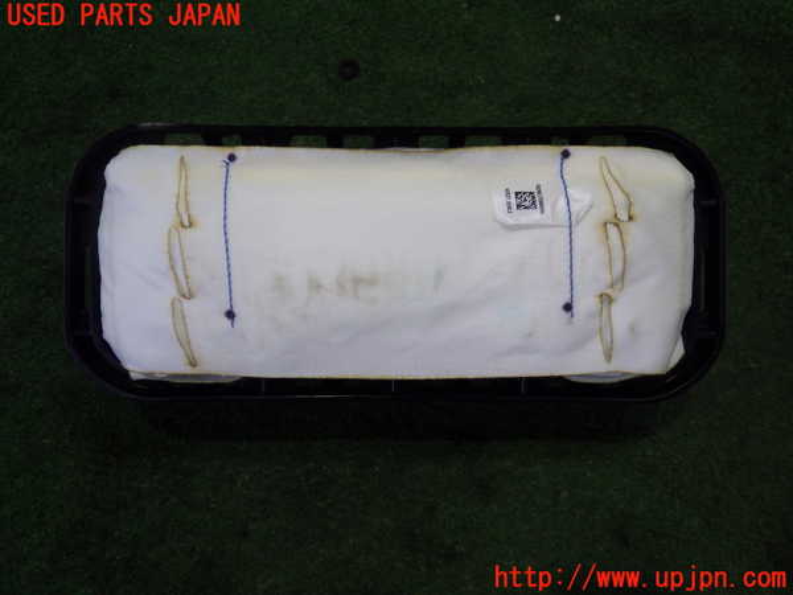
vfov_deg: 45.4
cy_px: 298
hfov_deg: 58.4
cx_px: 396
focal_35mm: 31
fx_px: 710
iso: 400
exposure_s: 1/80
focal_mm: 5.5
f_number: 2.3
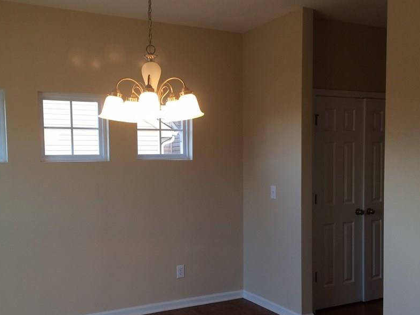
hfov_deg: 47.8
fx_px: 473
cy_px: 188
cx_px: 189
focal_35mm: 39
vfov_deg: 36.7
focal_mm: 4.12
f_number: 2.2
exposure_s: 1/40
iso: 50
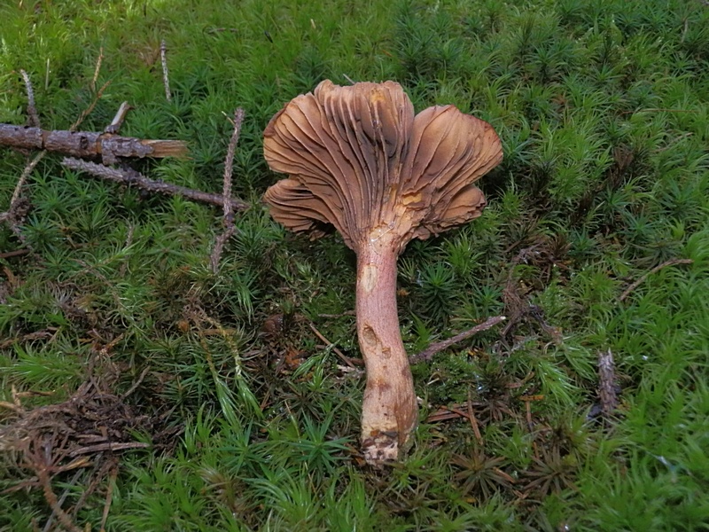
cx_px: 354
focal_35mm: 37
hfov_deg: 50.1
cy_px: 266
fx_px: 758
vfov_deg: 38.7
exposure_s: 1/40
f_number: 9.9
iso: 800
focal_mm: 6.7
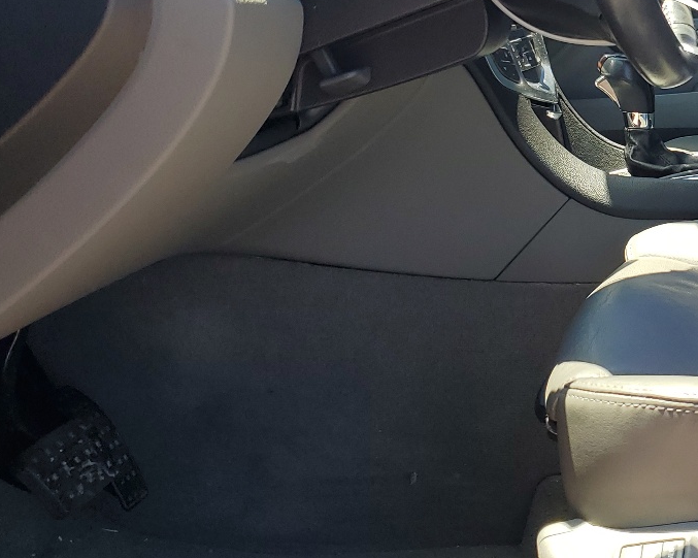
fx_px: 1239
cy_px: 143
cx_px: 671
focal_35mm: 60
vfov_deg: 25.1
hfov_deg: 29.7
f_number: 1.5
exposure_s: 1/500
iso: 50
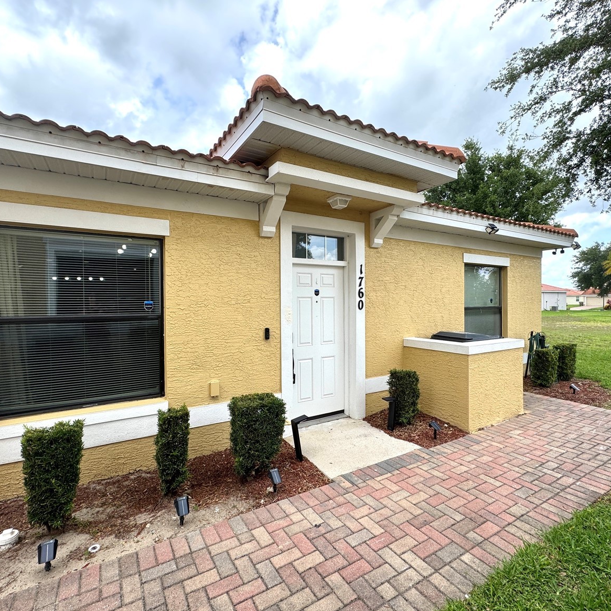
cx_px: 299
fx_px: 339
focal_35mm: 17
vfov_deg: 84.0
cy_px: 306
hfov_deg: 84.0
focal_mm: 2.22
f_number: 2.2
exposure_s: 1/741
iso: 40
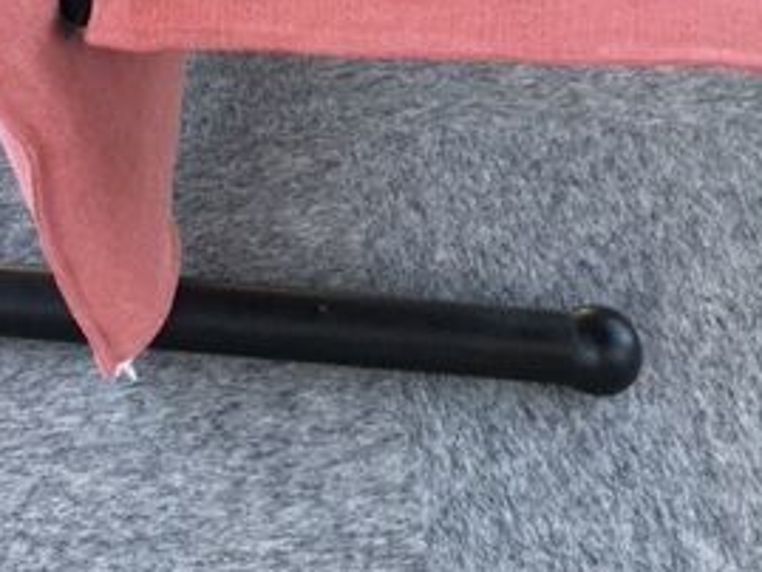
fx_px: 1520
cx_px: 201
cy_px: -275
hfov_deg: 27.8
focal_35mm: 69
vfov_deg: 18.9
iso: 125
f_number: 2.2
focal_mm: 4.15
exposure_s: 1/33
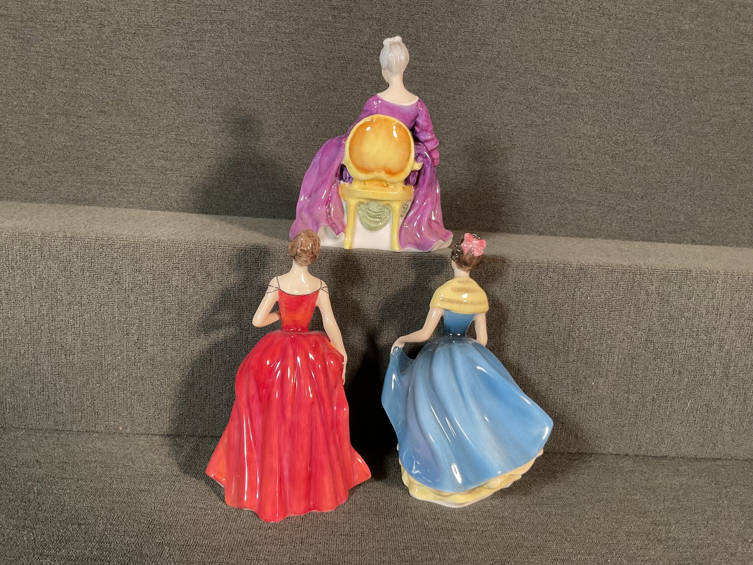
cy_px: 282
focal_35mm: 29
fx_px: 631
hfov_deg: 61.7
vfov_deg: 48.2
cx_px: 376
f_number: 1.8
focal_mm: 3
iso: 125
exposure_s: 1/60
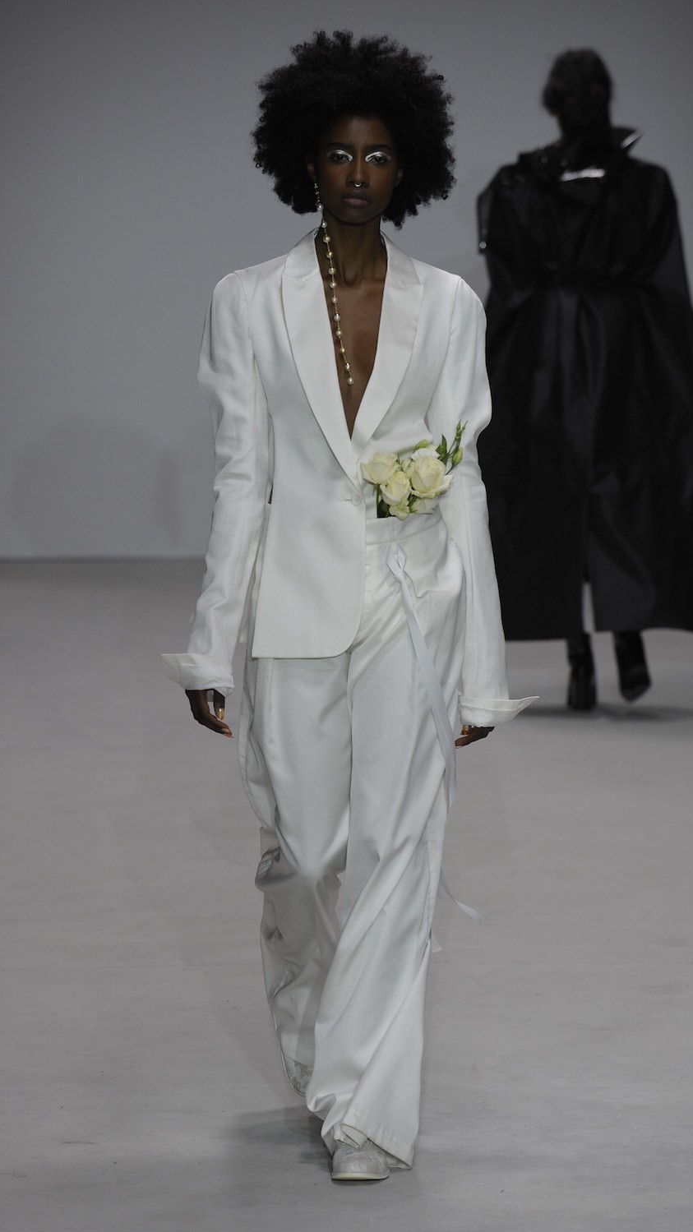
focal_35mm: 210
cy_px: 616
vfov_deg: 10.3
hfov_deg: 5.8
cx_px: 383
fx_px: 6861
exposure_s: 1/500
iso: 1000
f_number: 5.6
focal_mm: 200
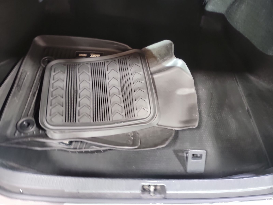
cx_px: 136
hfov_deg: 71.6
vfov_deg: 56.8
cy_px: 102
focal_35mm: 24
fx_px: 189
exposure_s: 1/17
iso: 828
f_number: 1.8
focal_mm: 6.7
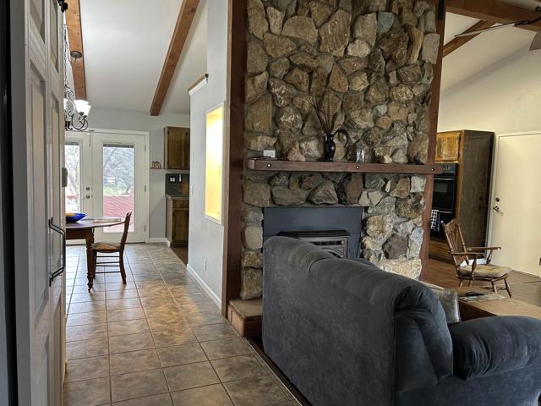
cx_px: 270
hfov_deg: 67.3
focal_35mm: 26
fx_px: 406
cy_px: 203
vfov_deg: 53.1
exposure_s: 1/60
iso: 160
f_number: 1.5
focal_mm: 5.7
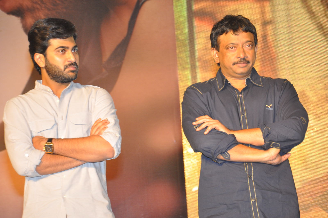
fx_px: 1433
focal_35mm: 158
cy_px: 109
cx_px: 164
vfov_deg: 8.7
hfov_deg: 13.1
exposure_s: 1/60
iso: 800
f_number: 5.6
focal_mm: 105
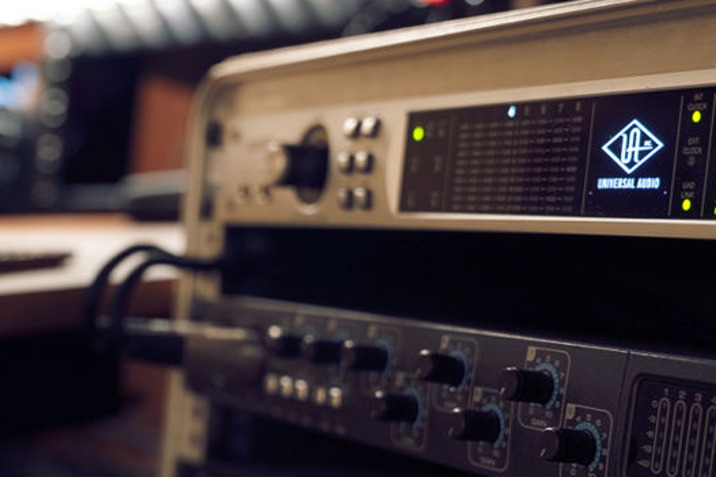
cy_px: 385
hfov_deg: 25.1
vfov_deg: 17.1
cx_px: 110
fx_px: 1573
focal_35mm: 79
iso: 100
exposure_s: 1/3
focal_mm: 29.8
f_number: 2.8
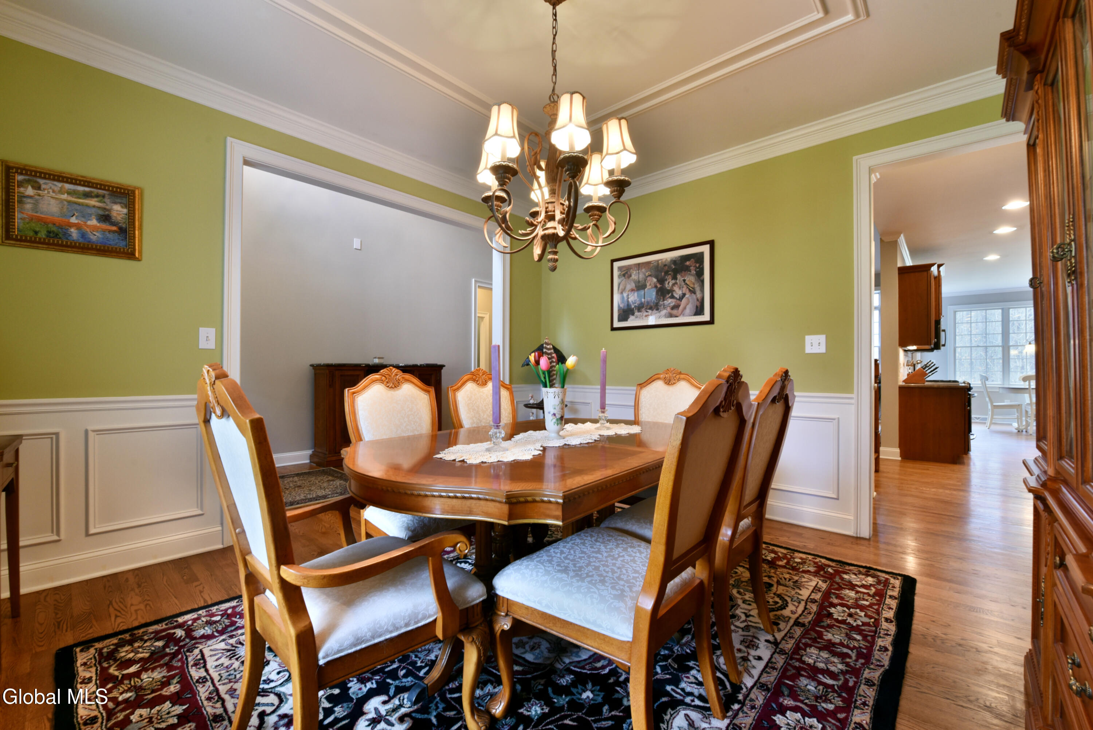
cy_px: 365
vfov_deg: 81.3
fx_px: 425
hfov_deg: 104.2
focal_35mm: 14
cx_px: 546
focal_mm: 14
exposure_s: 1/8
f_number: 11
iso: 800
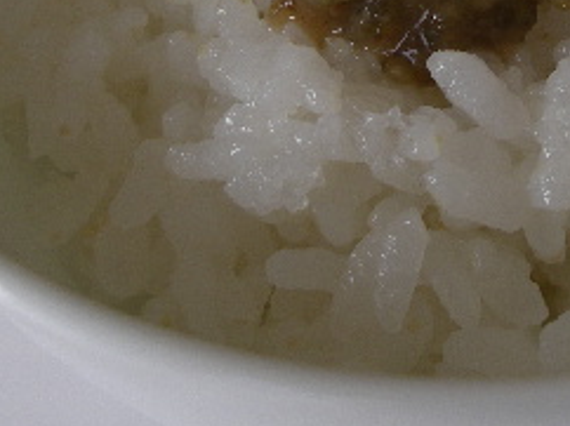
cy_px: -33
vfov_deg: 14.7
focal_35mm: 98
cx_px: 485
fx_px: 1612
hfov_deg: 19.8
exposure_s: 1/80
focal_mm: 7.8
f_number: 2.8
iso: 80
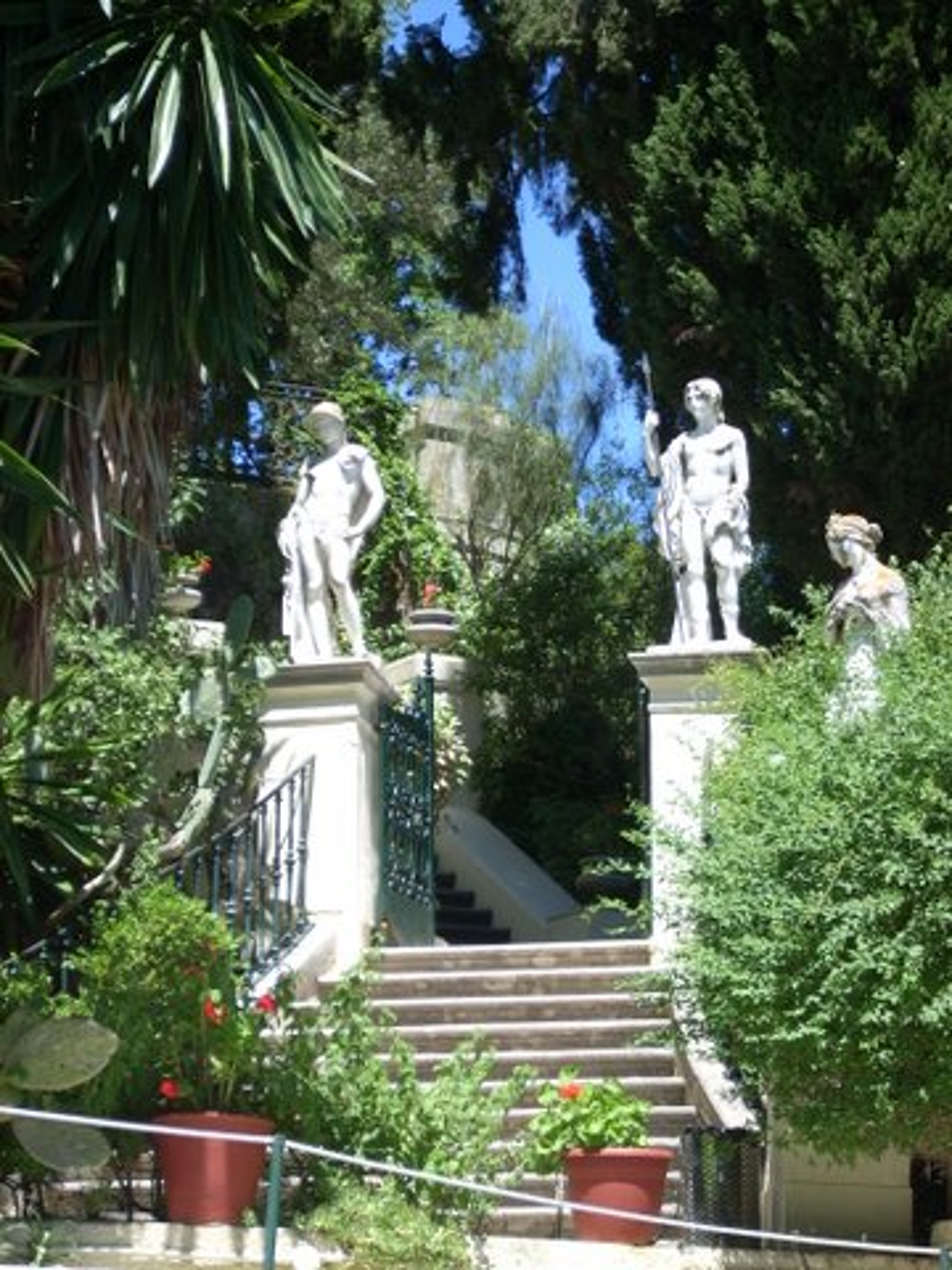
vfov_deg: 17.4
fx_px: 4144
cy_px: 635
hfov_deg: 13.1
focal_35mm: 113
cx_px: 476
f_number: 5.2
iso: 64
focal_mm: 18.6
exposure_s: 1/177
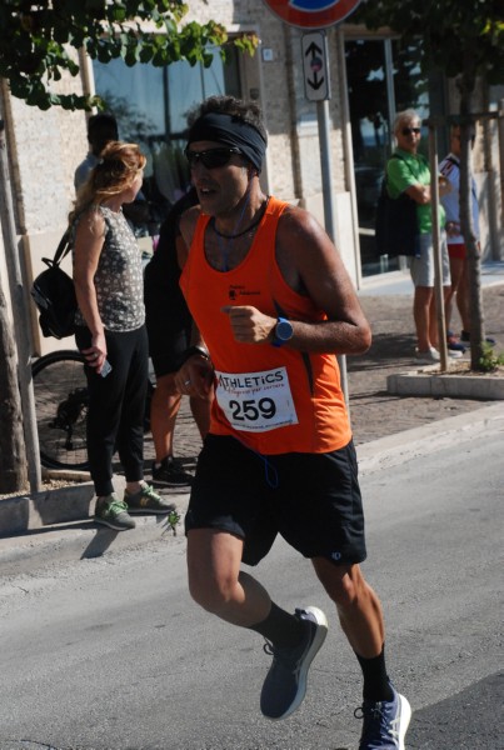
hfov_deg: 13.9
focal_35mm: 99
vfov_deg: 20.6
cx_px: 252
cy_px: 375
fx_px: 2068
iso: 1000
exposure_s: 1/2000
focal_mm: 66
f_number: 8
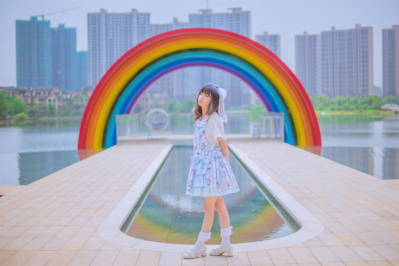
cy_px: 133
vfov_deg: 27.0
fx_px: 554
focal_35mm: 50
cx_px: 200
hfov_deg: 39.6
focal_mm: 50
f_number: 1.4
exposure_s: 1/4000
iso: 100
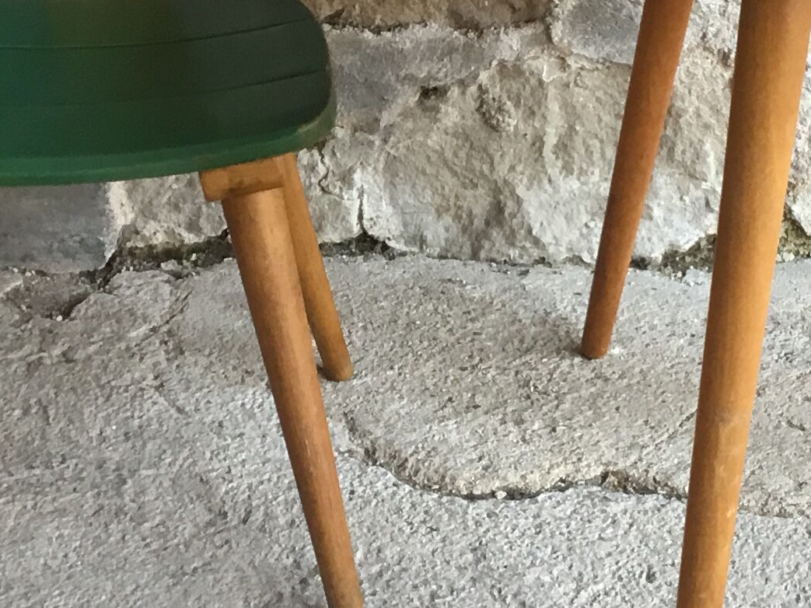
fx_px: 2272
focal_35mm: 97
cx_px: 590
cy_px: 207
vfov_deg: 15.2
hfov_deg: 20.1
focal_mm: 3.3
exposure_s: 1/33
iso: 32
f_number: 2.4
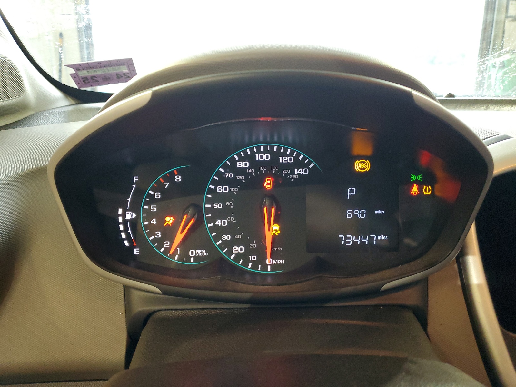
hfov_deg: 67.3
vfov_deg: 53.1
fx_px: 388
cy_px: 194
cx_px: 258
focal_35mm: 26
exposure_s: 1/60.2
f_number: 1.5
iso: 294
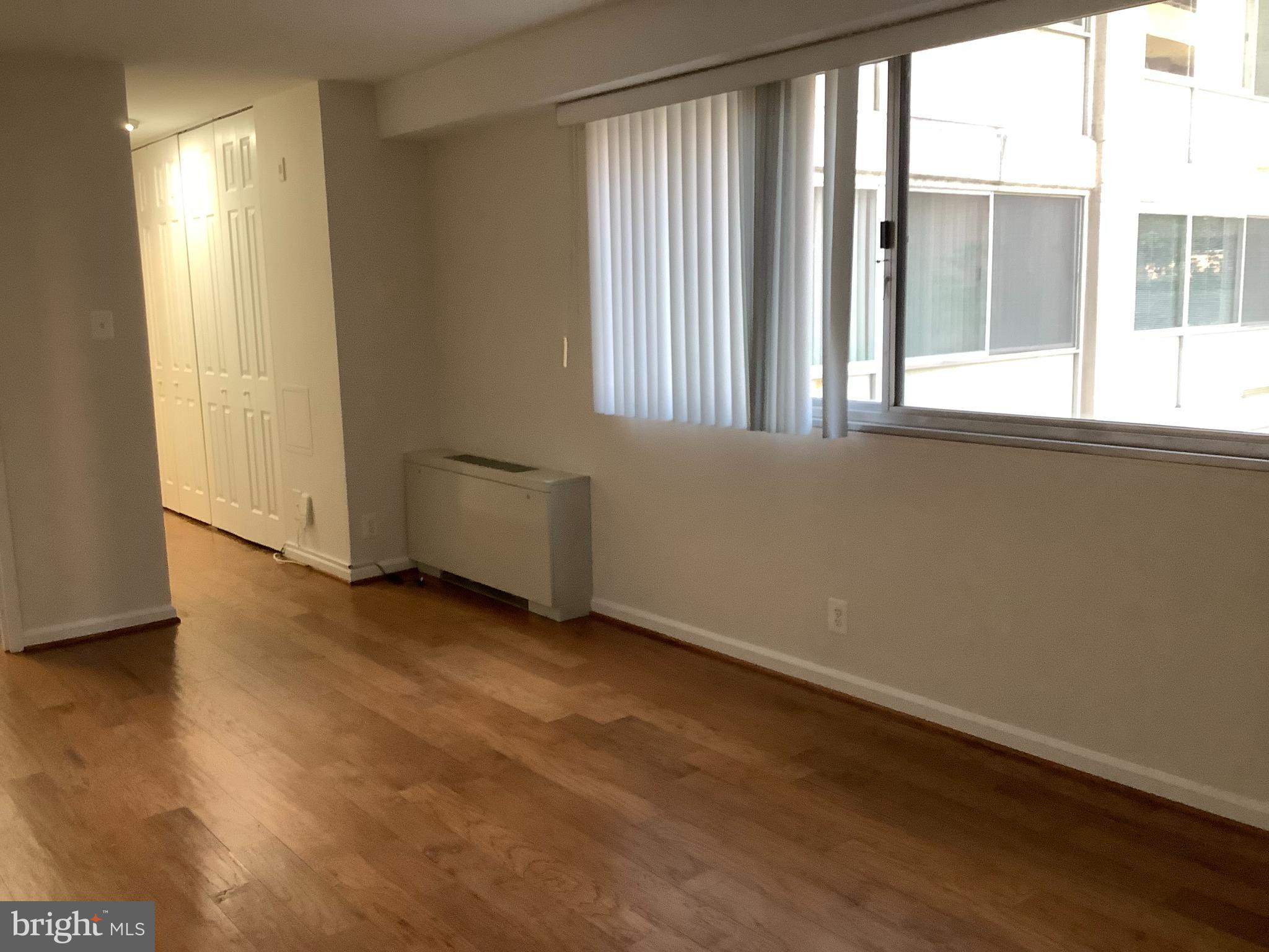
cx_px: 634
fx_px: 1136
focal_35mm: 31
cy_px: 476
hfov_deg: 58.4
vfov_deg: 45.4
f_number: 2.4
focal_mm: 3.3
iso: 200
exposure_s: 1/60
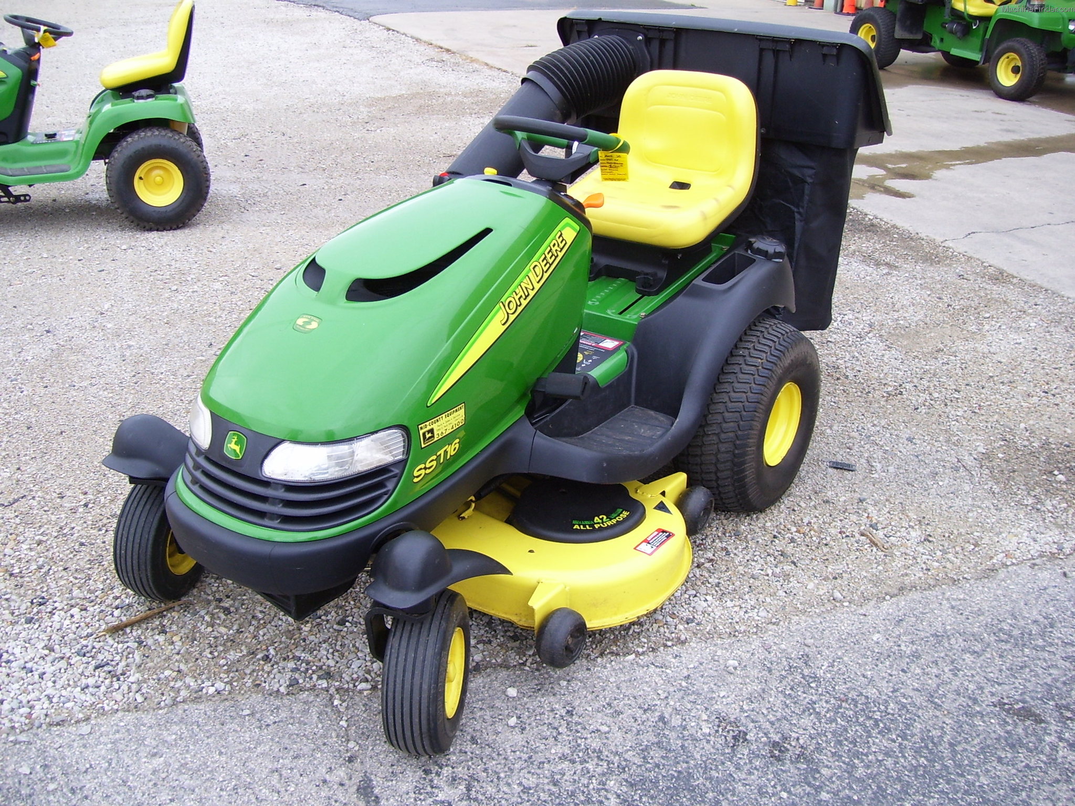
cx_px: 538
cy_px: 403
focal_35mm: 36
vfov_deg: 39.7
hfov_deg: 51.4
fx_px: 1118
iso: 80
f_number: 2.7
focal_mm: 6
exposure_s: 1/125
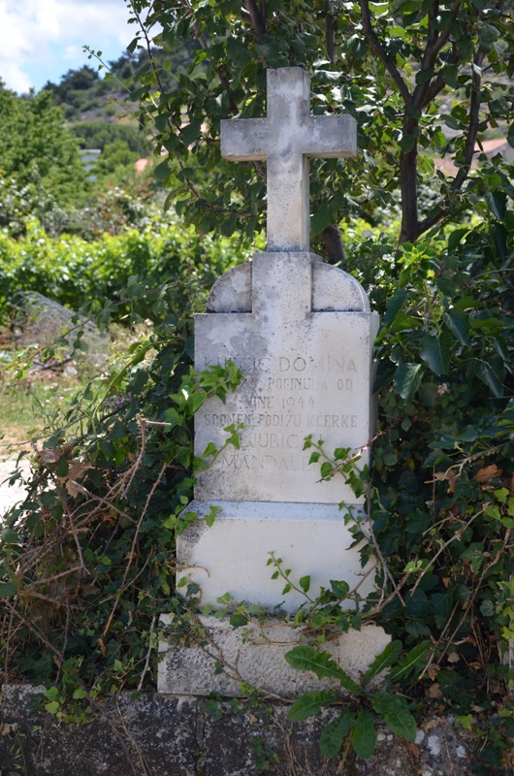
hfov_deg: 20.1
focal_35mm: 68
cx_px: 257
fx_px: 1452
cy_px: 388
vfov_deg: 29.9
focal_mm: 45
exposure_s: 1/200
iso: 200
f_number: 7.1
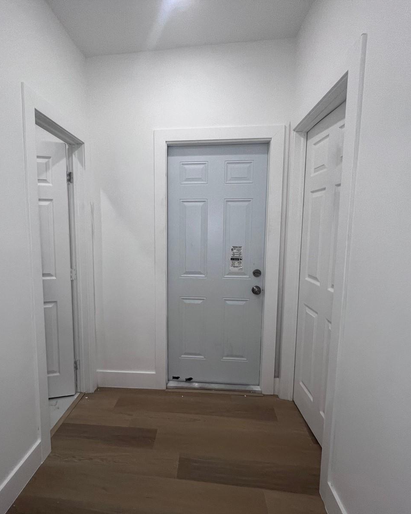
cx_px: 177
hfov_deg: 76.5
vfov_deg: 89.6
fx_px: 259
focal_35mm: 17
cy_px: 257
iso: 100
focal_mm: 1.57
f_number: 1.8
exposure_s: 1/120
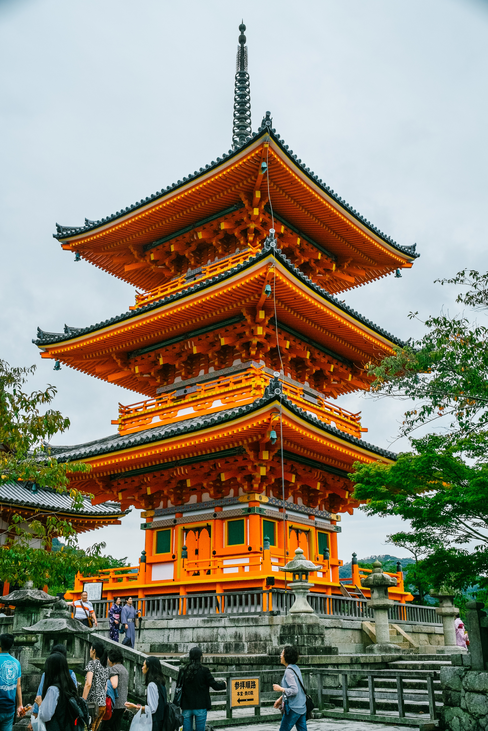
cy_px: 366
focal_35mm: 35
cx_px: 244
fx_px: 712
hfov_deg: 37.9
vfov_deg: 54.4
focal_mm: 23
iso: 800
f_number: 6.4
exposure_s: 1/400
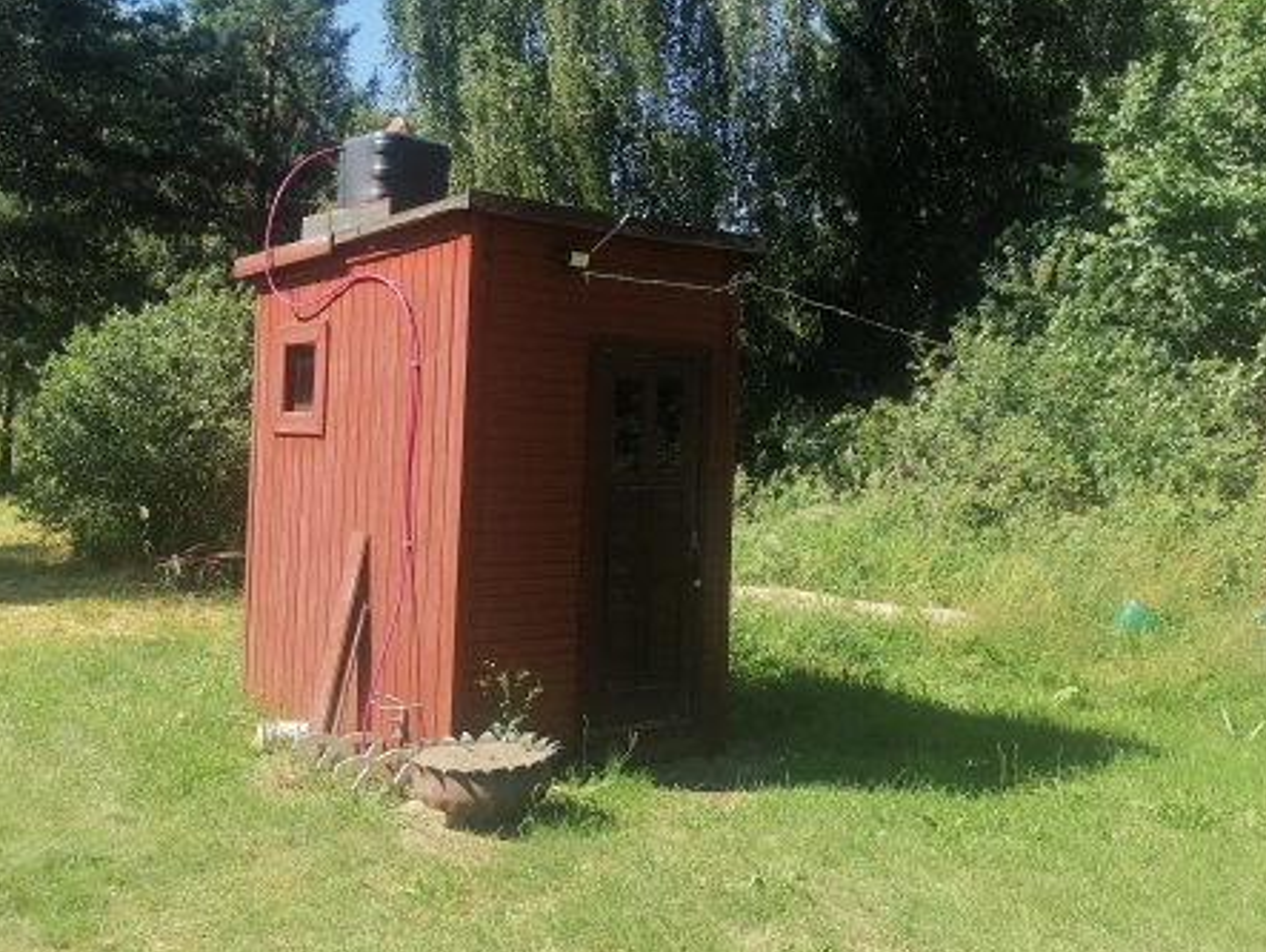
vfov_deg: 37.7
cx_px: 452
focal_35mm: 38
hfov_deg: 48.3
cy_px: 400
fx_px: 1391
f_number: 1.8
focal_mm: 5.3
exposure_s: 1/737
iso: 50
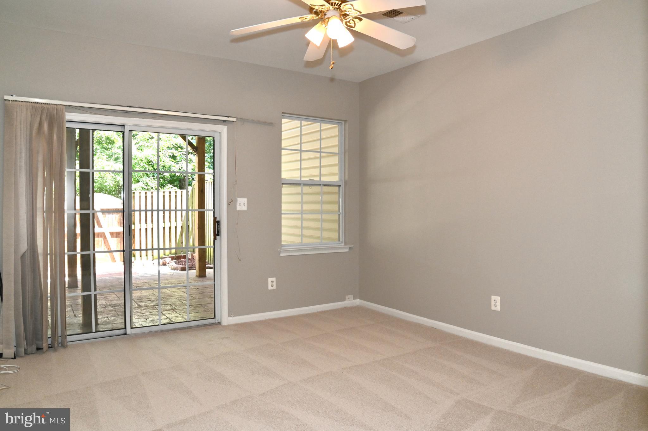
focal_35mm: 24
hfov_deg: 73.8
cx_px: 324
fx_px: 432
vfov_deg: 53.1
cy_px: 216
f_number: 13
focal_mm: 24
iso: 1800
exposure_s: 1/50
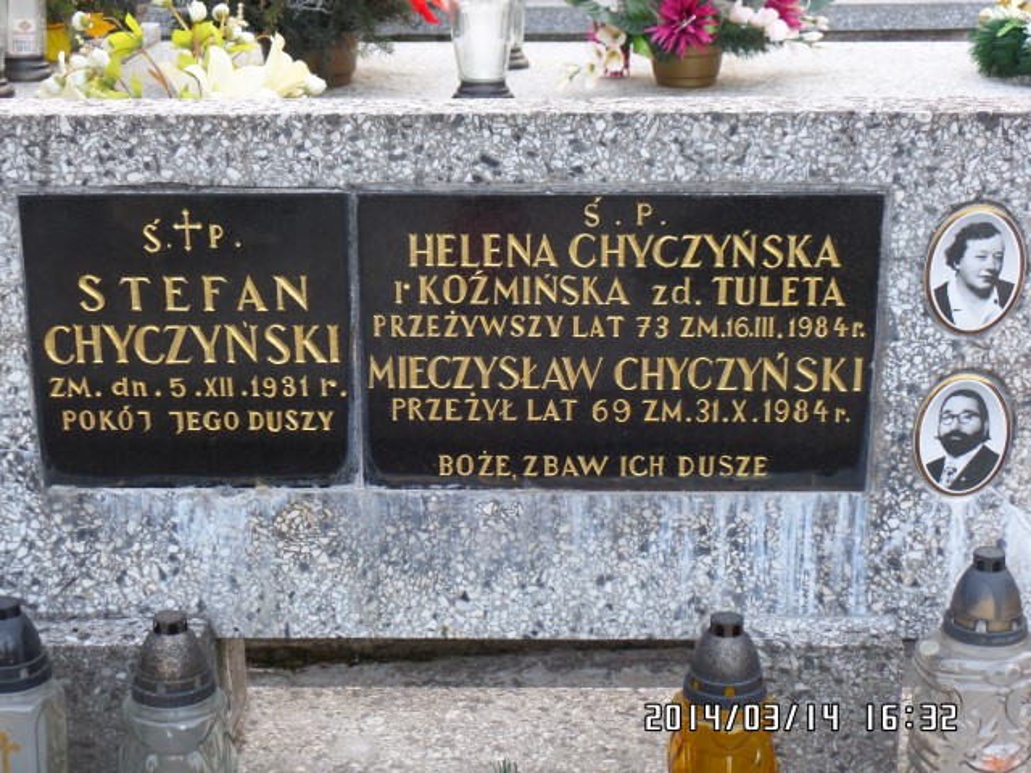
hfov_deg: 30.3
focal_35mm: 64
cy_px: 386
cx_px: 516
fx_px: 1906
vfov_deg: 22.9
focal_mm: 11.4
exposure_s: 1/45
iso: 100
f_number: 3.6
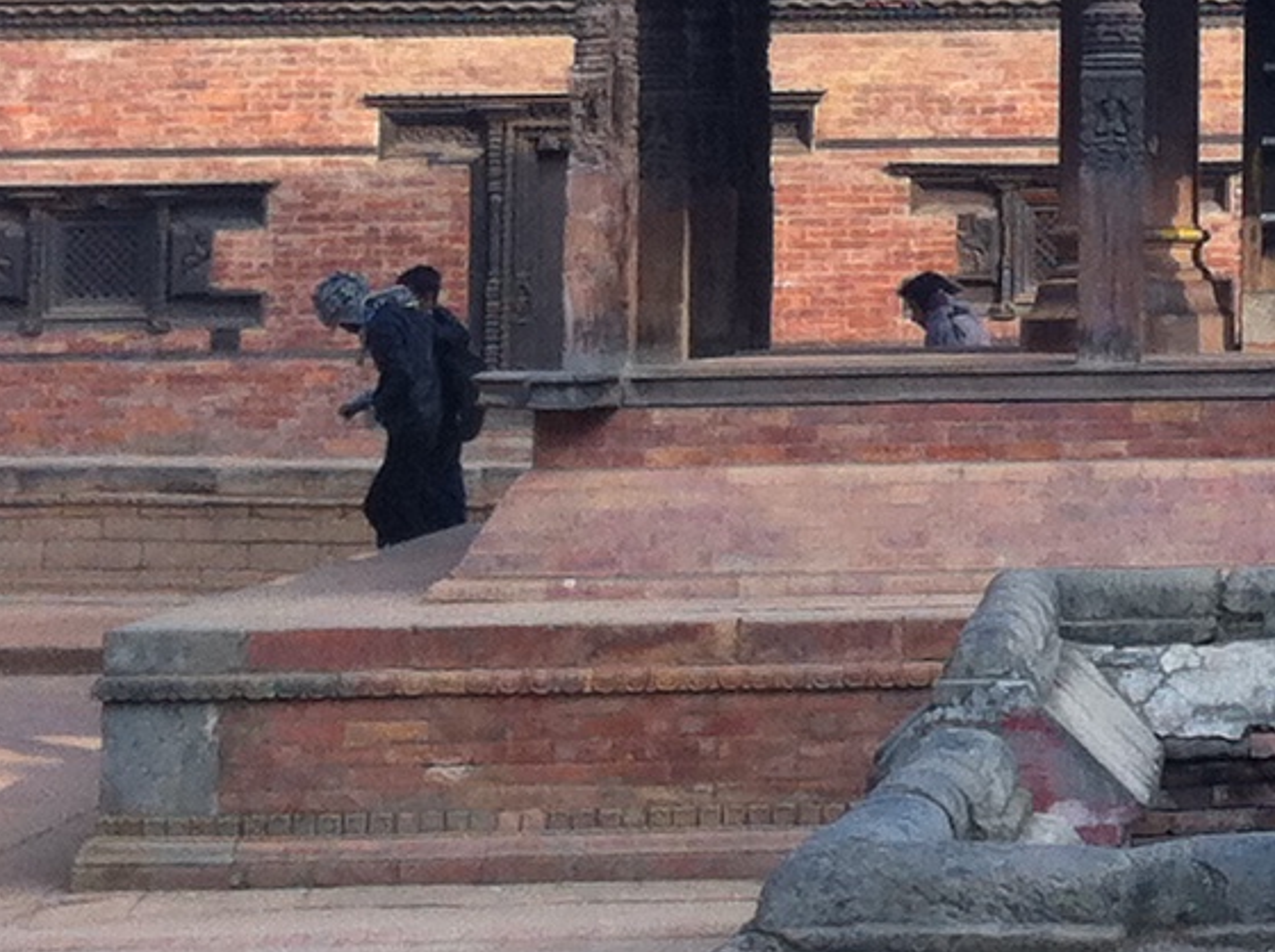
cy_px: -444
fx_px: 5957
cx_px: 1667
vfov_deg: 8.9
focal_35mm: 162
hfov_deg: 11.9
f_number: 2.8
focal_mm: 3.85
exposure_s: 1/321
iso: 80
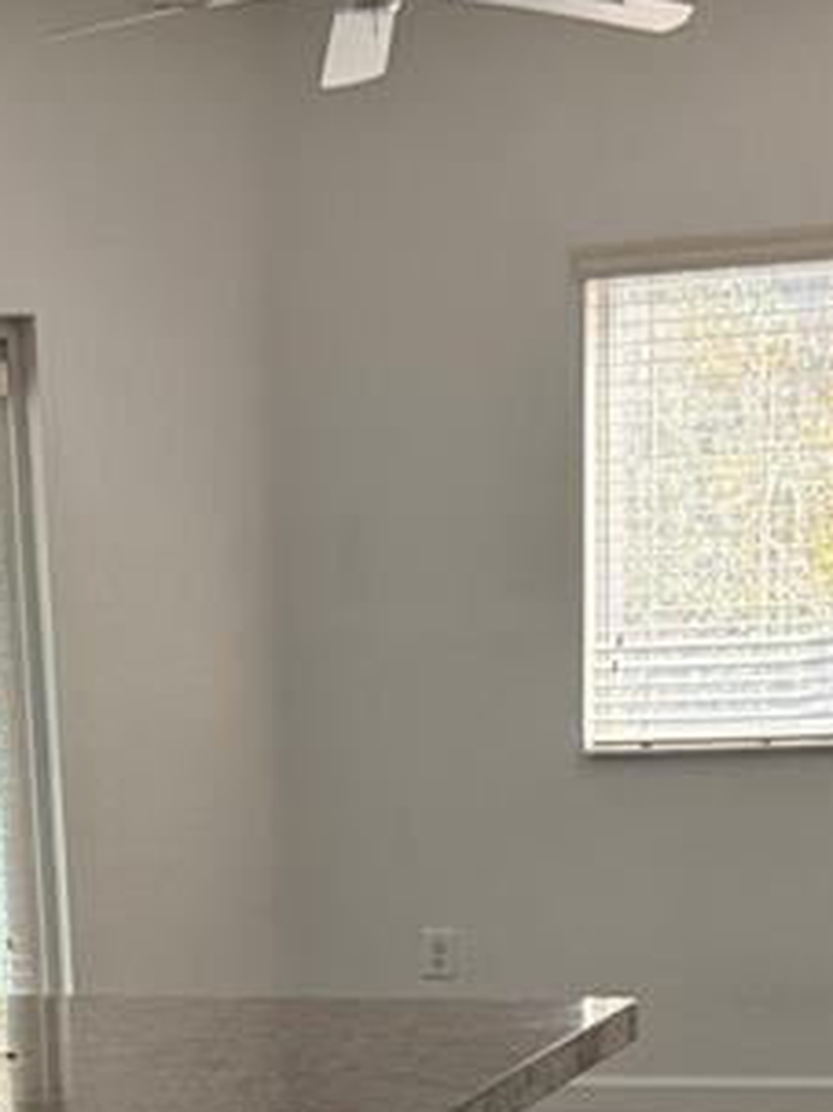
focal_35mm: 95
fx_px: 3050
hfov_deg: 15.5
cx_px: 220
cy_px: 1424
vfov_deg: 19.2
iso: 200
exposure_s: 1/237
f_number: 1.78
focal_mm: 6.76
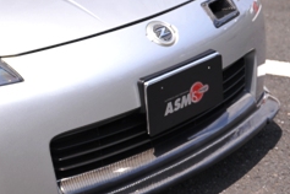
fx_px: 652
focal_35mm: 81
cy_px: 45
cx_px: -6
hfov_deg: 23.9
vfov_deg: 16.8
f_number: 2.8
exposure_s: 1/500
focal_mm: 32
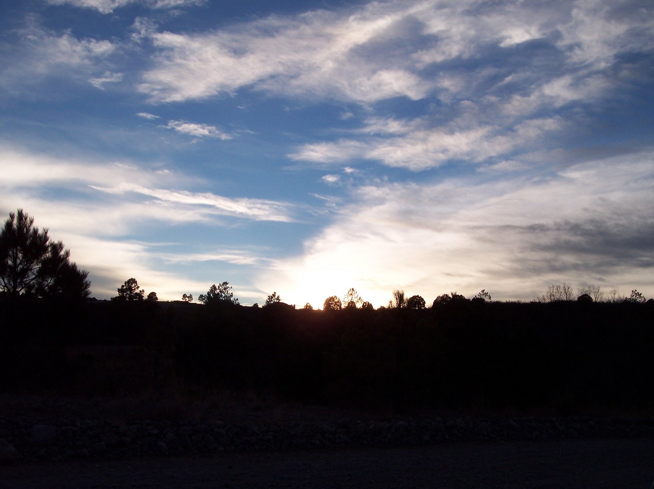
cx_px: 327
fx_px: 718
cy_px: 244
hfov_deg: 49.0
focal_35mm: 38
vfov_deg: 37.7
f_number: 4.8
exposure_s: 1/700
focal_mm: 8
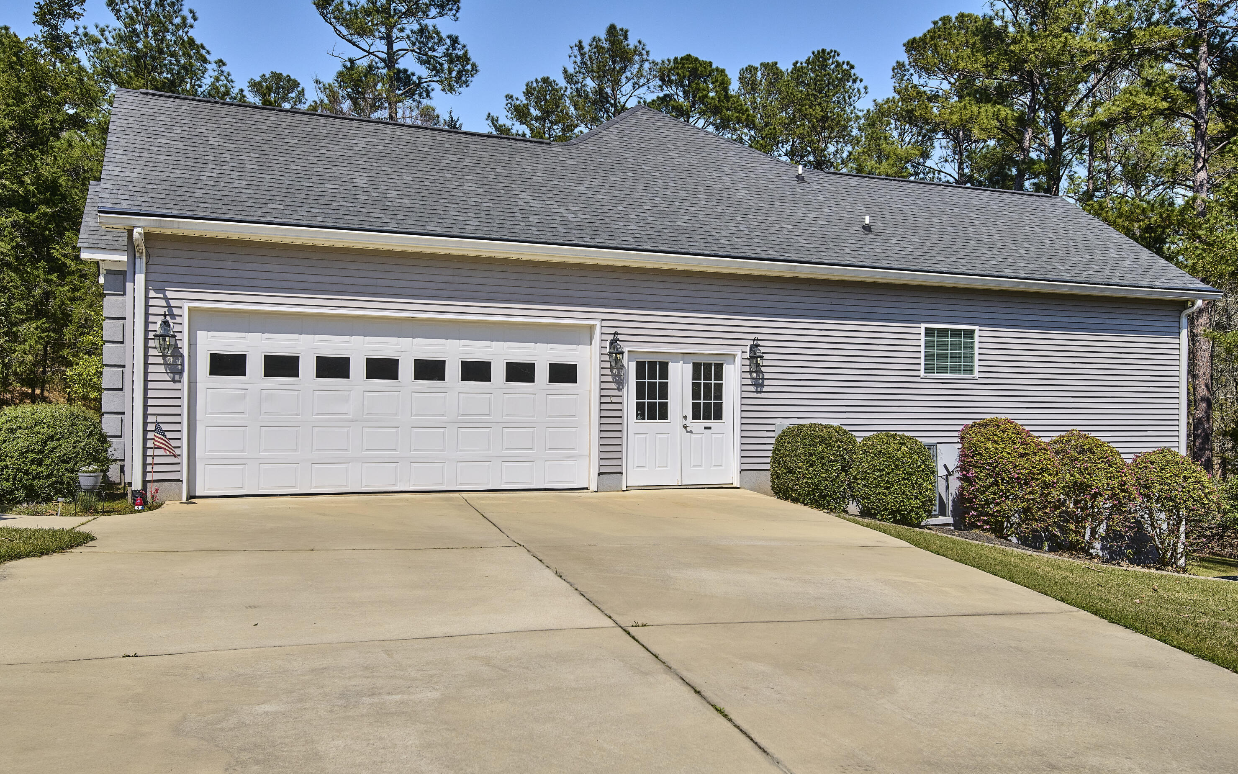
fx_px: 1046
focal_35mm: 31
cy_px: 405
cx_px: 618
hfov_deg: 61.2
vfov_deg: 40.6
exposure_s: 1/2000
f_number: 8
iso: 800
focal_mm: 30
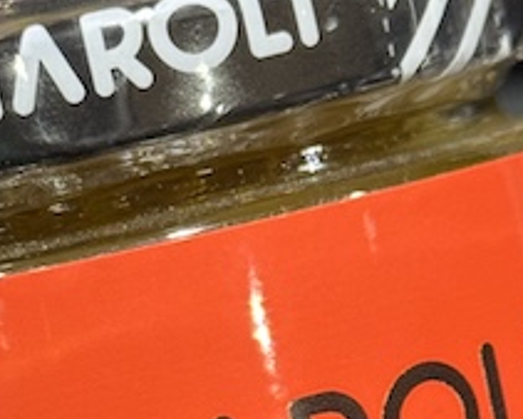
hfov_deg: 10.2
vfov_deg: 8.1
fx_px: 2927
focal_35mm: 189
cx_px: 178
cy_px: 445
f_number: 1.78
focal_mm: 6.76
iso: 100
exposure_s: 1/50
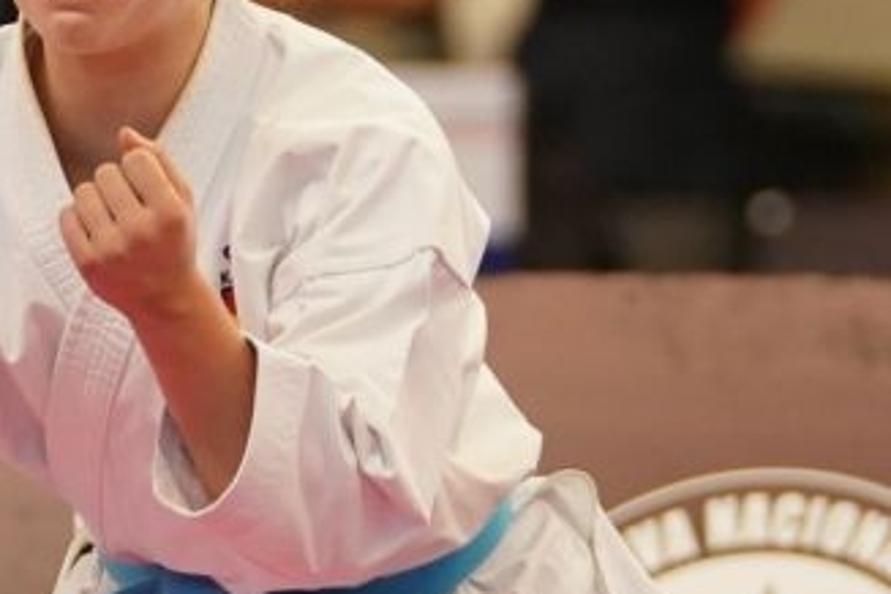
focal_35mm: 754
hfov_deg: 2.7
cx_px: 292
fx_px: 18660
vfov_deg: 1.8
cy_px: 439
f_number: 2.8
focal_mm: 137
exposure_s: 1/500
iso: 1600
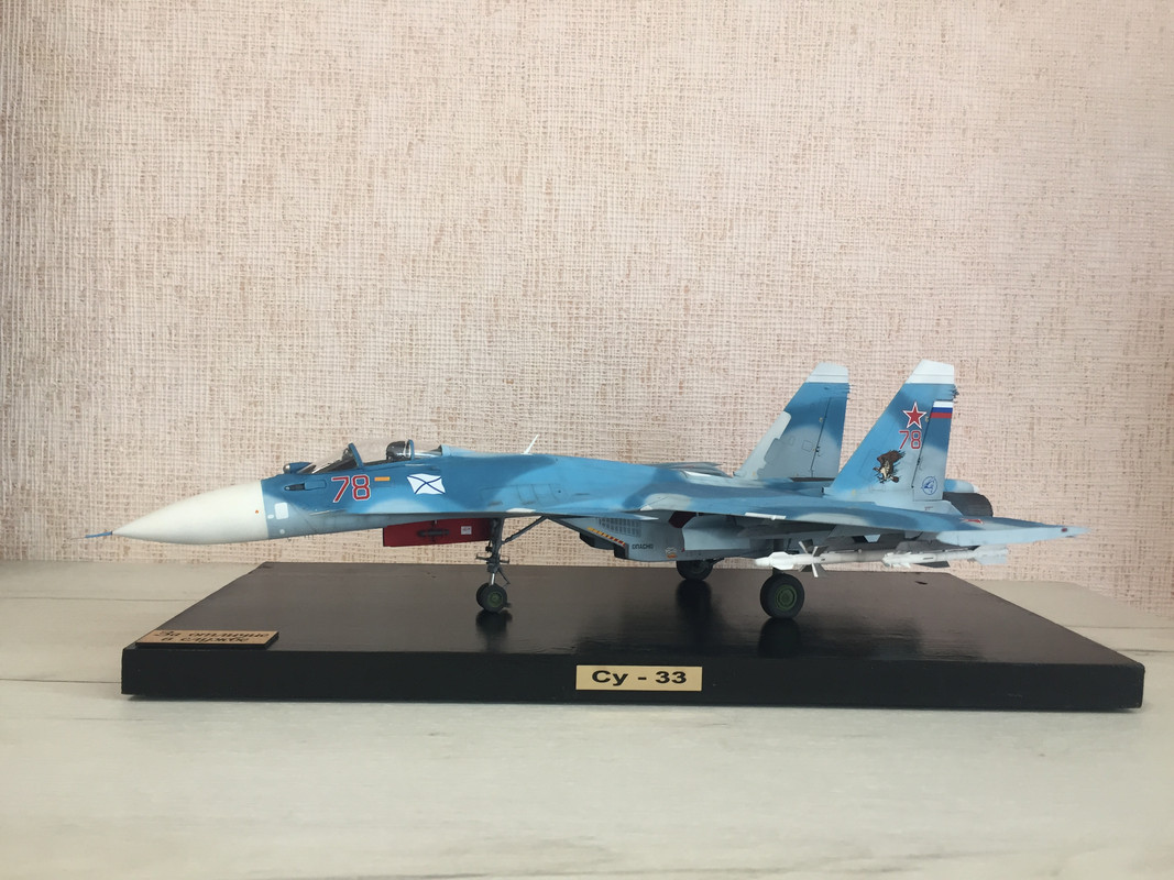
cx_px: 587
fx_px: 983
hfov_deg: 61.7
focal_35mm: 29
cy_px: 440
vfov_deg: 48.2
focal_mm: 4.15
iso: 40
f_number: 2.2
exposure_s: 1/33
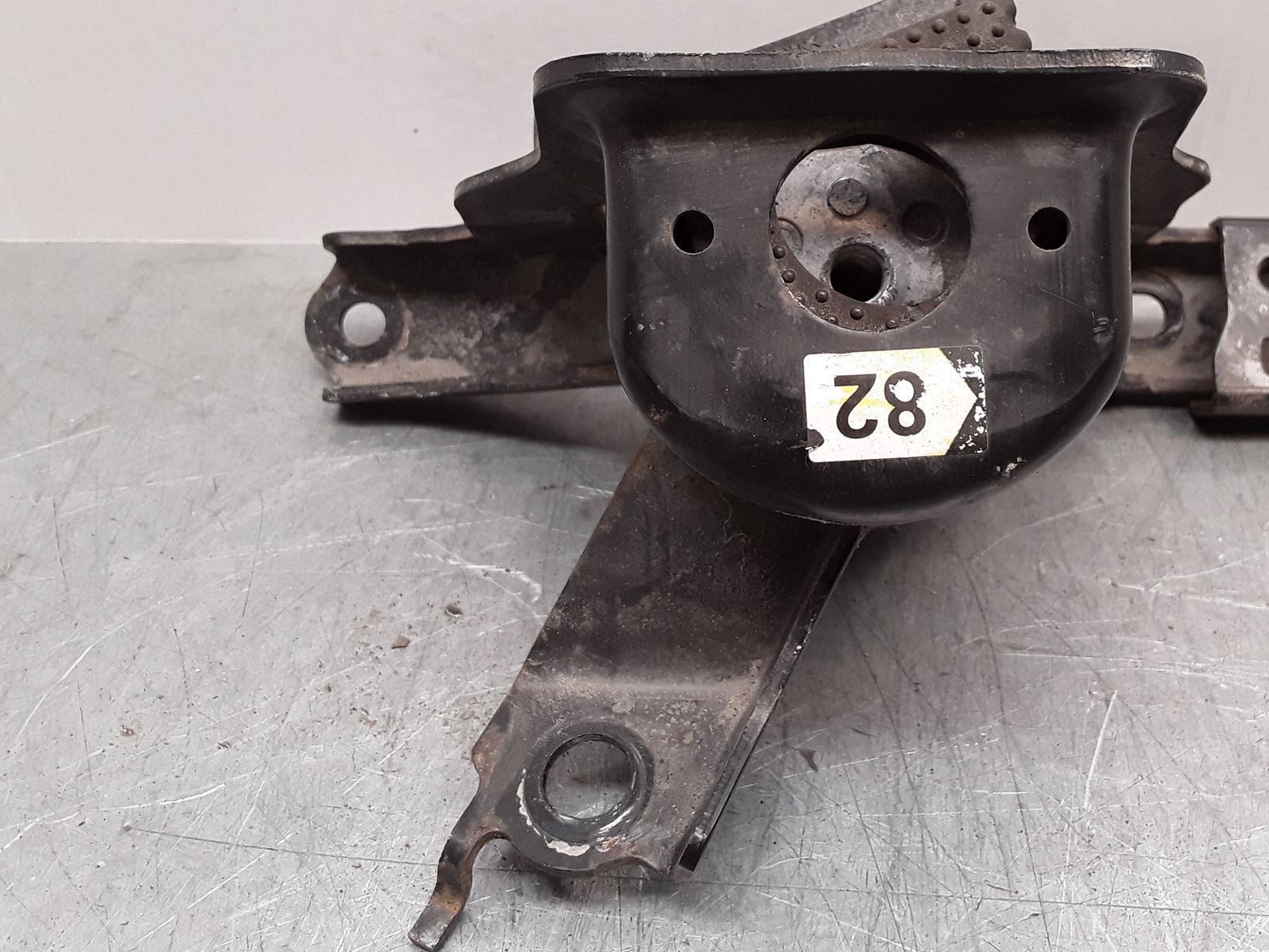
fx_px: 1320
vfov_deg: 39.6
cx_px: 810
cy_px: 402
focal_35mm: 36
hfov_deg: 50.7
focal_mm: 2.91
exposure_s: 1/50
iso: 50
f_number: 1.9
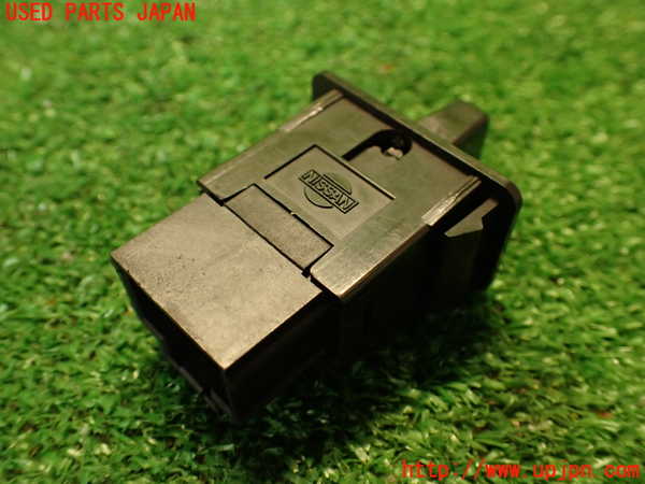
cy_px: 242
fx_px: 596
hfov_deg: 56.8
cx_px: 322
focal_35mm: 32
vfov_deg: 44.2
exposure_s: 1/30
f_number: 2.4
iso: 400
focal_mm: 5.79
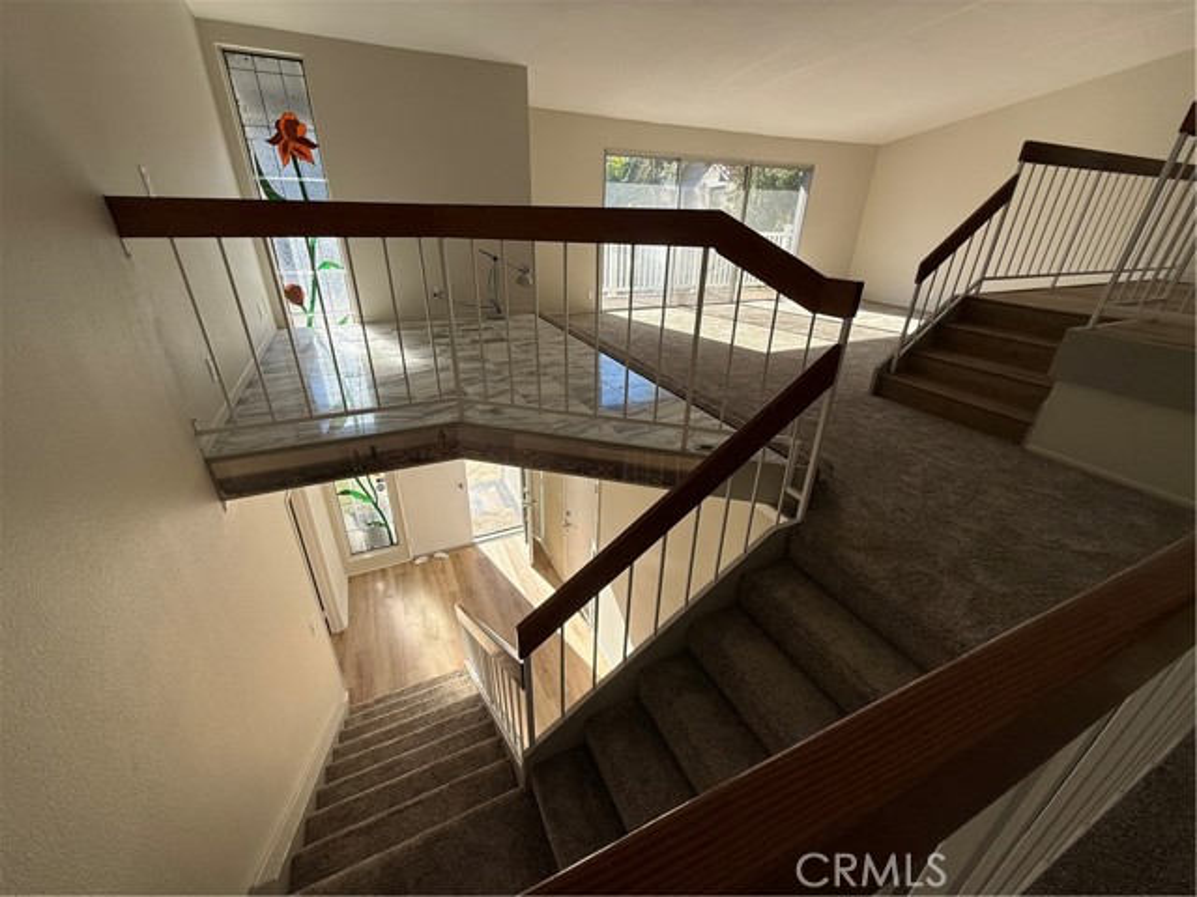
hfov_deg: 102.1
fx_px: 484
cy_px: 448
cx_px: 598
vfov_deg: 85.7
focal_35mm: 14
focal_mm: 2.22
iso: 64
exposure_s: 1/607
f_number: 2.2
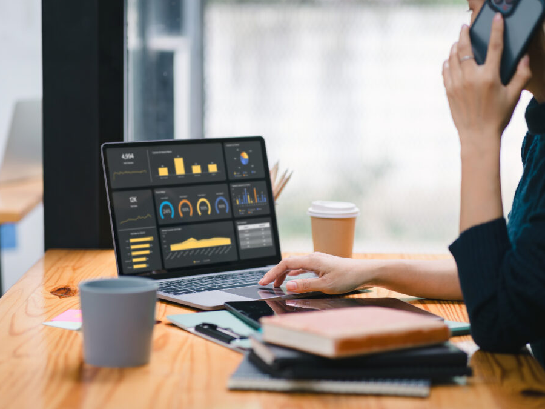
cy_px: 204
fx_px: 1464
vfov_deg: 15.9
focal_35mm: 93
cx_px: 249
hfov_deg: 21.1
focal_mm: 85
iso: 200
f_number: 2.5
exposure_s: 1/250
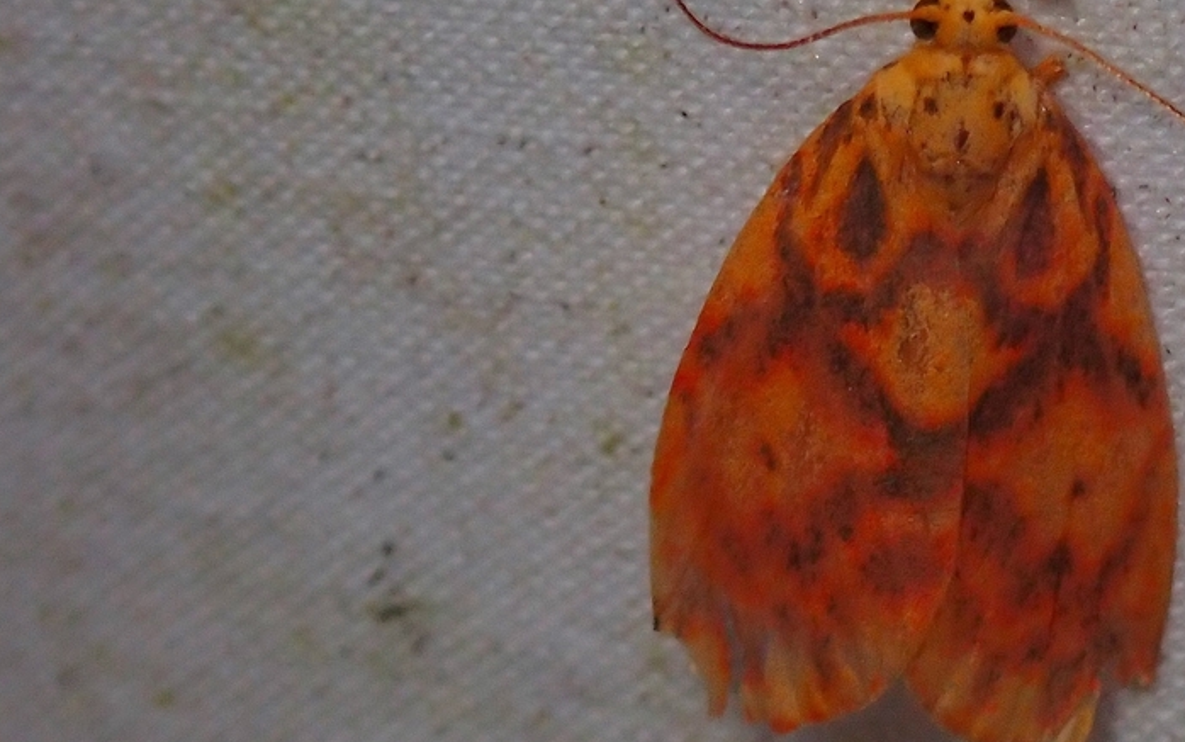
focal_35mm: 173
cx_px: 959
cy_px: 220
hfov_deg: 12.1
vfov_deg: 7.6
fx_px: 5590
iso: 200
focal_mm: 18
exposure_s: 1/200
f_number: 6.3
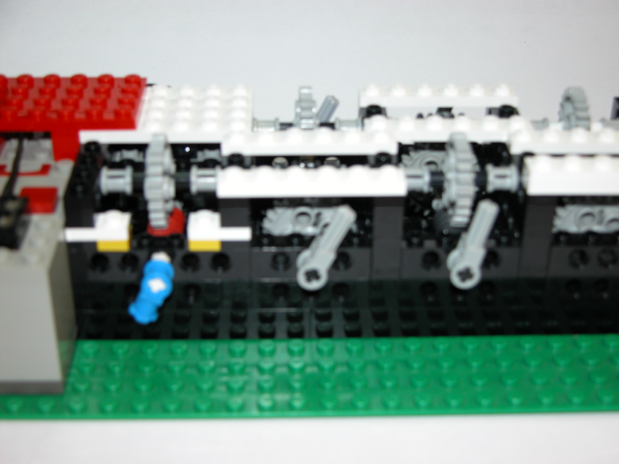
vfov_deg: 23.7
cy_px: 232
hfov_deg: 31.2
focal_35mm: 62
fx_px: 1109
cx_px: 310
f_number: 3.2
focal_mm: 15.7
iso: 100
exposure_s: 1/60.3
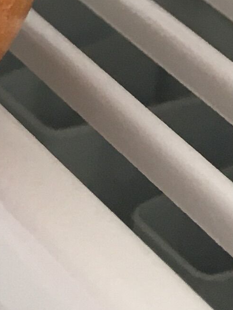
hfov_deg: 8.1
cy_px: -376
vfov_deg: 10.0
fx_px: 1606
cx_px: -137
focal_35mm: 179
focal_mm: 4.15
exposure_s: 1/33
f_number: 2.2
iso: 50
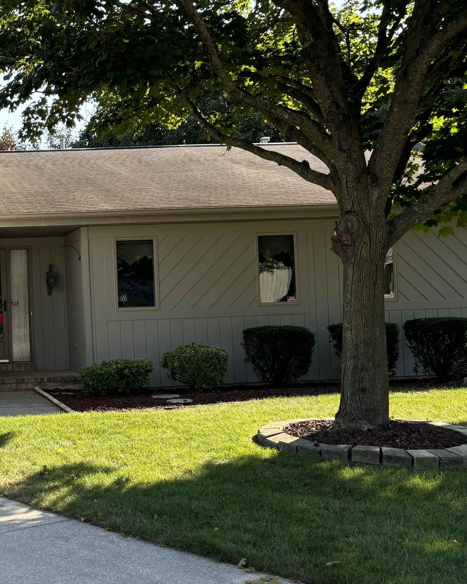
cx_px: -51
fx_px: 829
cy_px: 307
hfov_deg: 28.5
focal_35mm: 48
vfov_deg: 38.8
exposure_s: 1/615
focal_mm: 5.96
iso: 50
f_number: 1.6
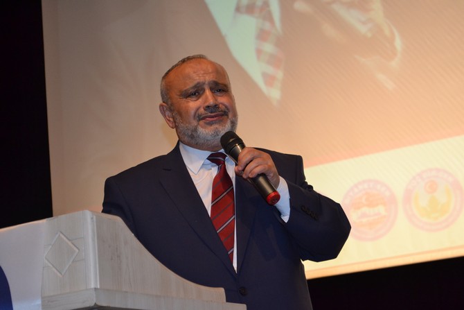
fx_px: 1063
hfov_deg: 24.6
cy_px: 155
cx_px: 232
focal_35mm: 82
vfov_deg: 16.6
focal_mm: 55
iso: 1400
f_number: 5.6
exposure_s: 1/60
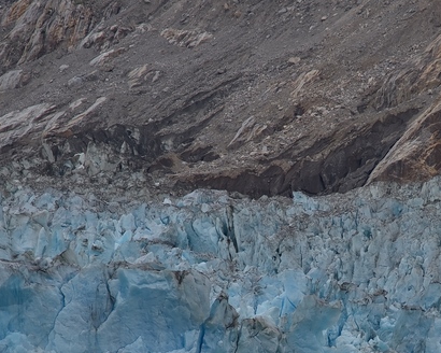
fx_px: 4594
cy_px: 341
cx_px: 344
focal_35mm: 352
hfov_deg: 5.5
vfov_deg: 4.4
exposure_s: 1/250
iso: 100
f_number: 5
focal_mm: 120
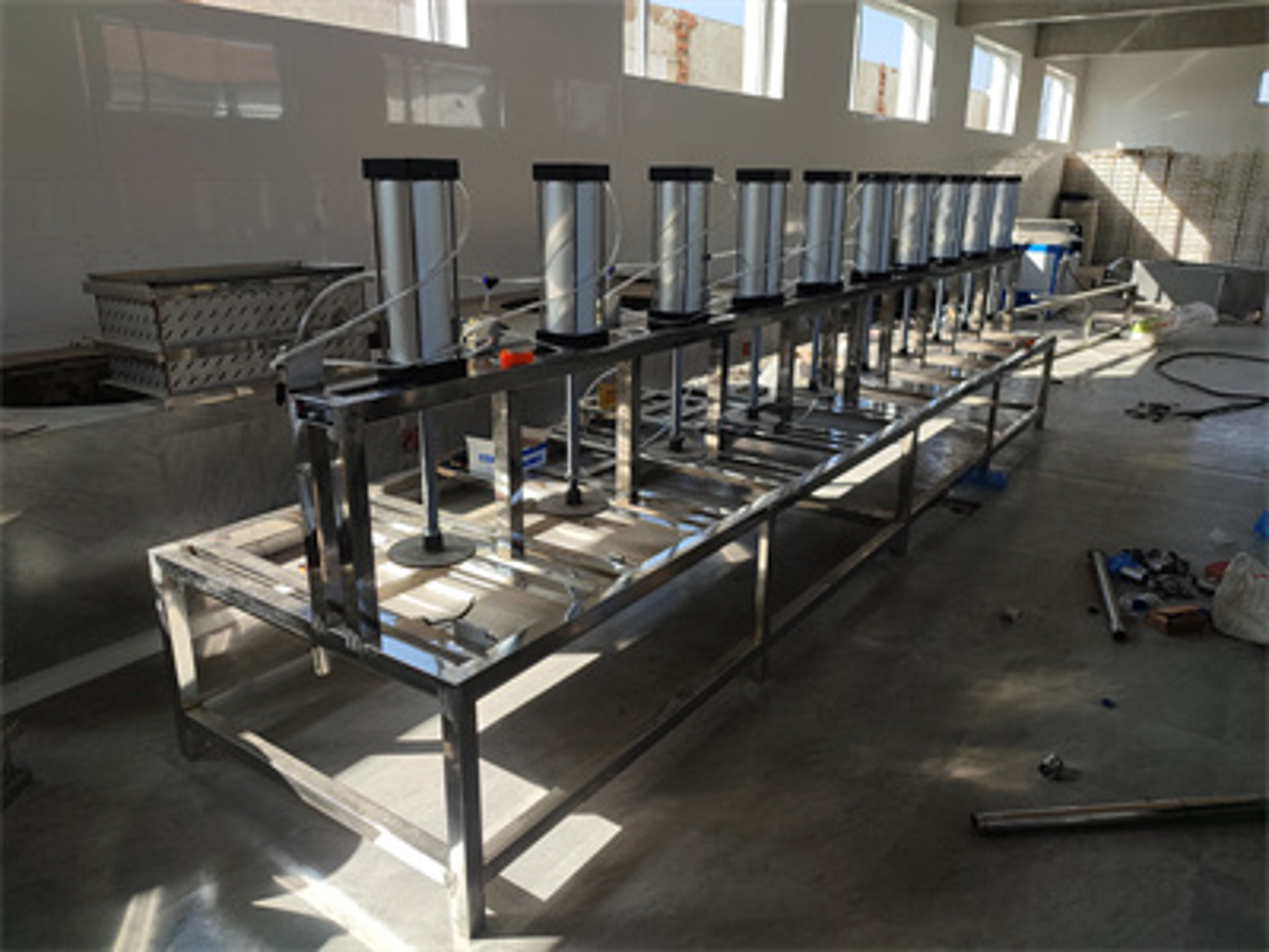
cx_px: 634
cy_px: 476
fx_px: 916
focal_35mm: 25
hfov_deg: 69.4
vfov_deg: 54.9
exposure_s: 1/399
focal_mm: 5.96
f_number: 1.75
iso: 50
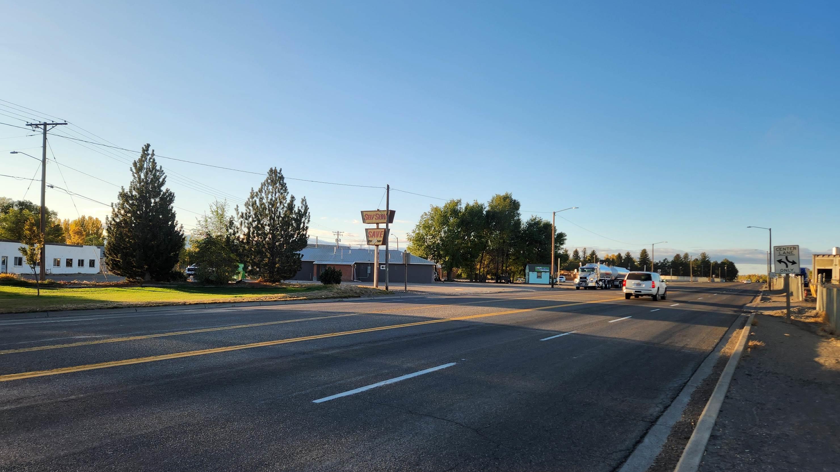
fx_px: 579
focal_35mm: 26
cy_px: 258
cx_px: 431
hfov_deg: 71.9
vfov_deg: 44.3
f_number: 1.8
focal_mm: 5.4
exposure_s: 1/705
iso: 20
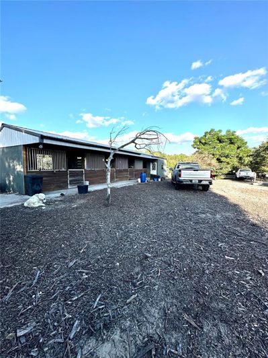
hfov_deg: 85.7
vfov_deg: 102.1
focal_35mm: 14
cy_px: 179
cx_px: 134
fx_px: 145
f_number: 2.2
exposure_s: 1/963
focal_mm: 2.22
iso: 50
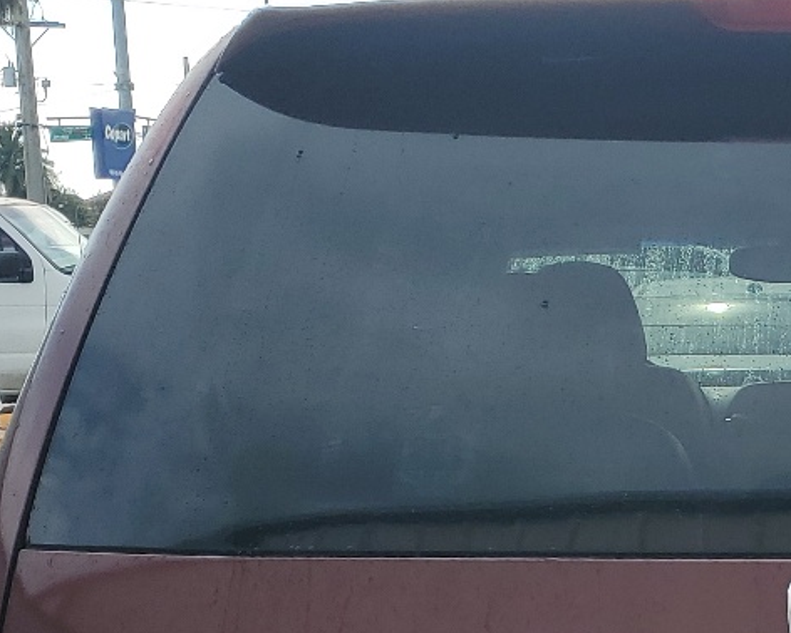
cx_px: 848
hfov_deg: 21.2
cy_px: 745
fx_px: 2014
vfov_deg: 17.1
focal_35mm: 86
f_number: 1.5
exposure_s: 1/2000
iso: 50
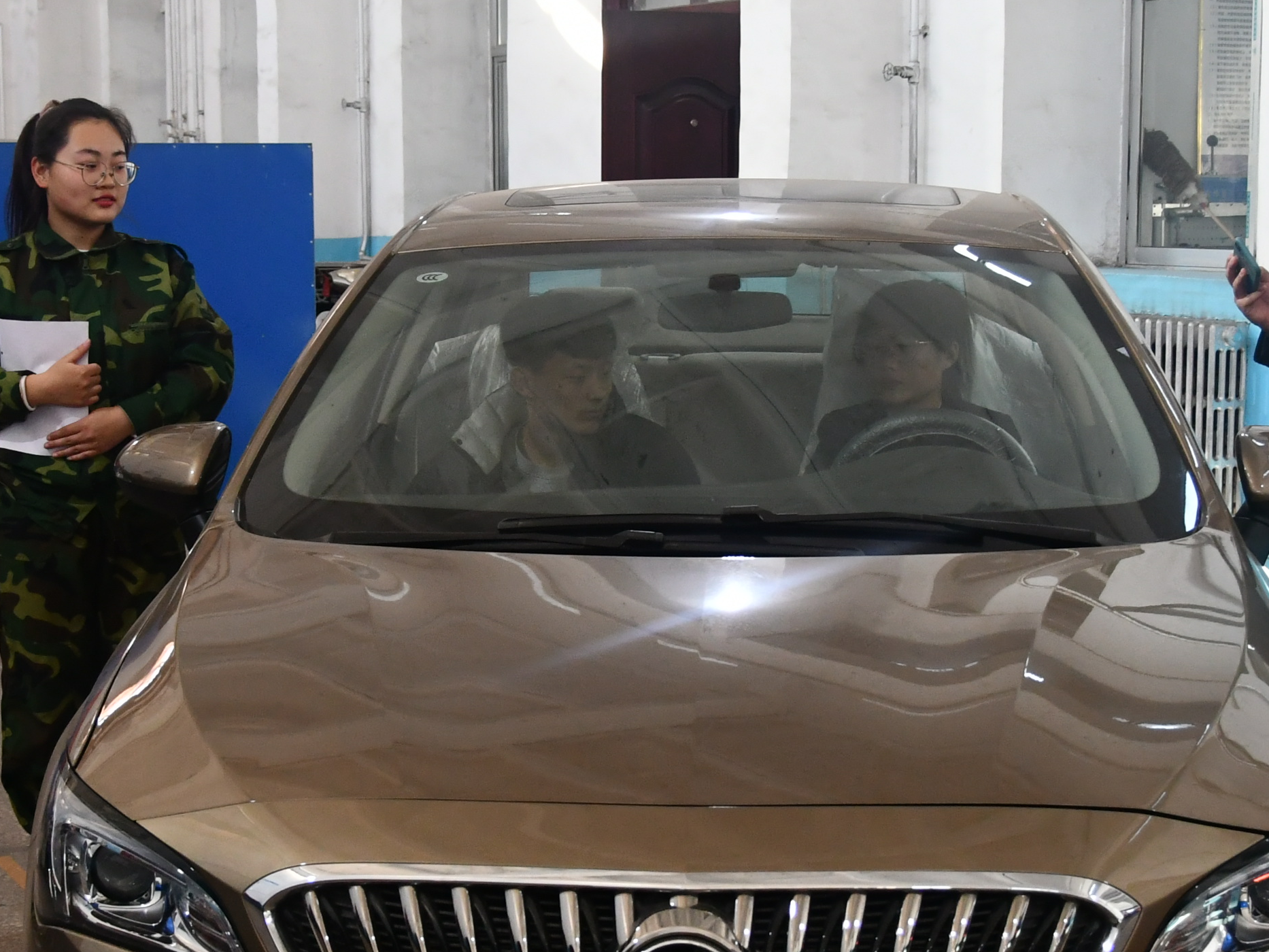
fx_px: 2603
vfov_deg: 20.7
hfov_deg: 27.4
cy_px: 535
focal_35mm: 71
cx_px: 586
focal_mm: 22
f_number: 3.8
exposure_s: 1/125
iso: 1250
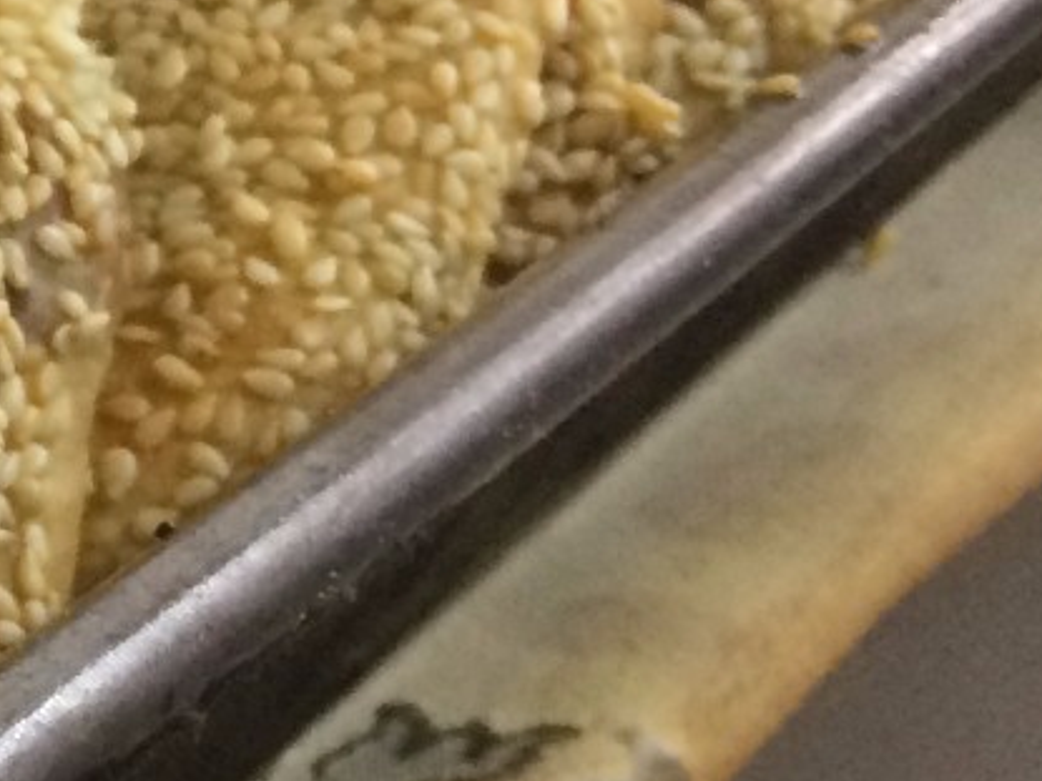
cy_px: -40
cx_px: -1411
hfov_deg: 11.5
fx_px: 4303
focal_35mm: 143
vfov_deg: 10.3
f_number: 2.2
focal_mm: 4.15
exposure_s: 1/33
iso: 200
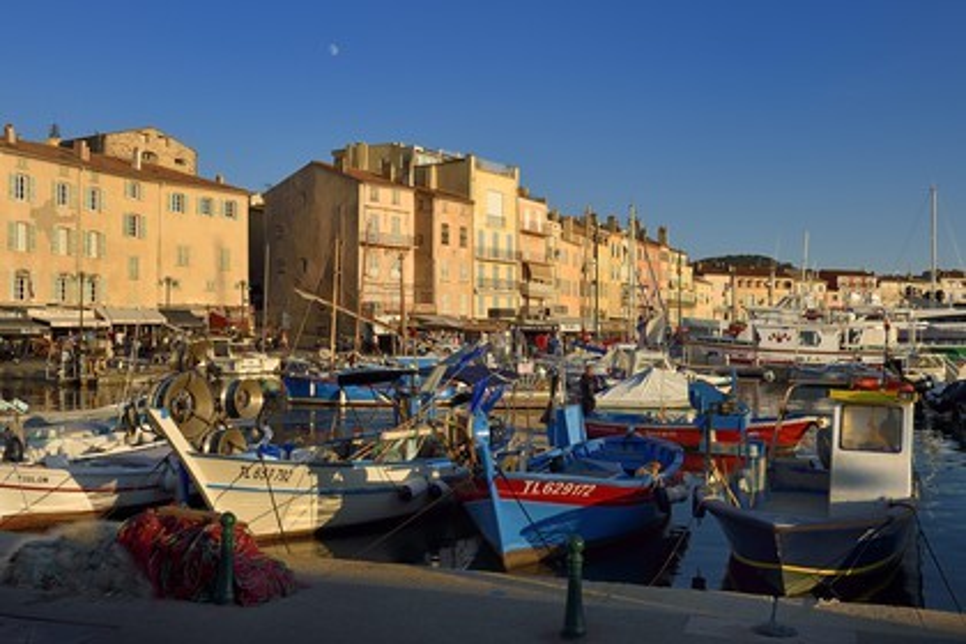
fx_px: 912
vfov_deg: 38.9
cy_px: 322
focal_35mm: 34
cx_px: 483
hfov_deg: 55.8
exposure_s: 1/250
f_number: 11
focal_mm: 34
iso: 200
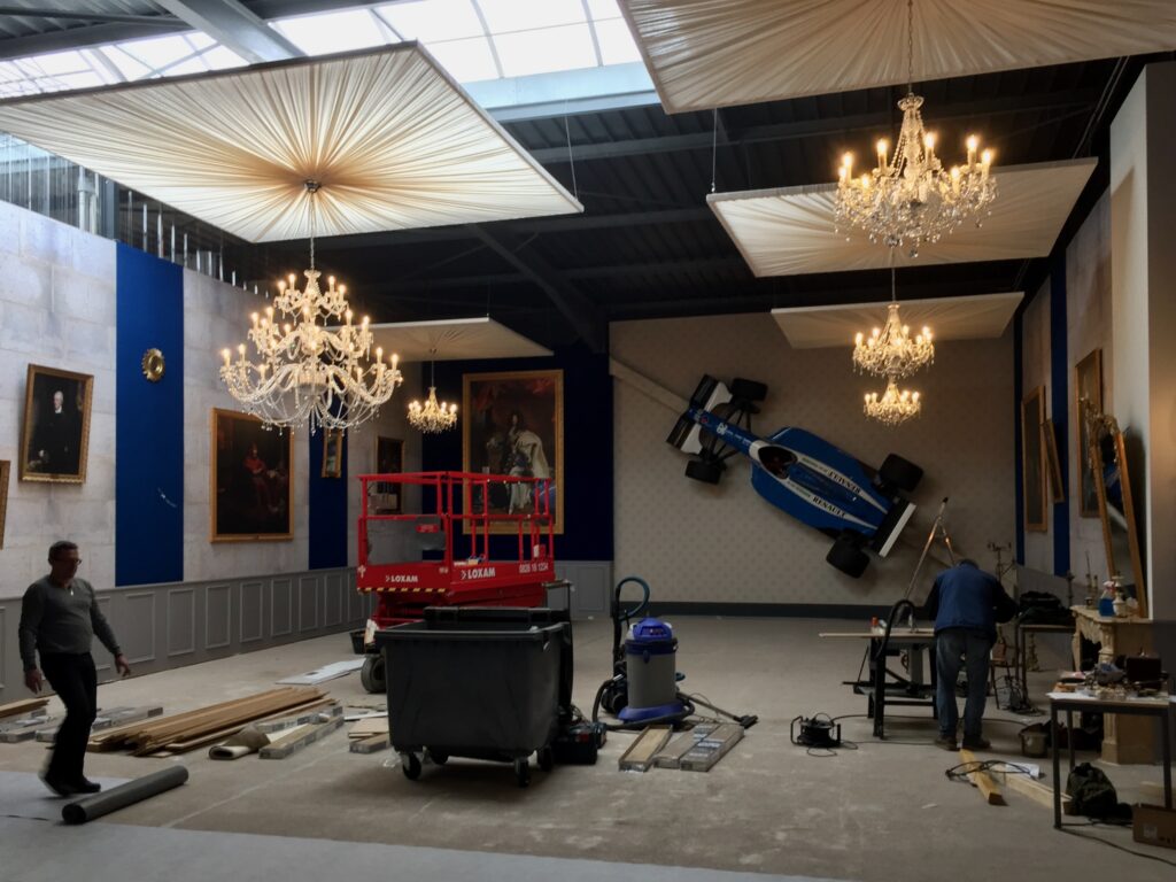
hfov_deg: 61.7
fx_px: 985
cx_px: 588
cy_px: 441
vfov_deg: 48.2
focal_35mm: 29
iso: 40
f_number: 2.2
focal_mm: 4.15
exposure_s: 1/50
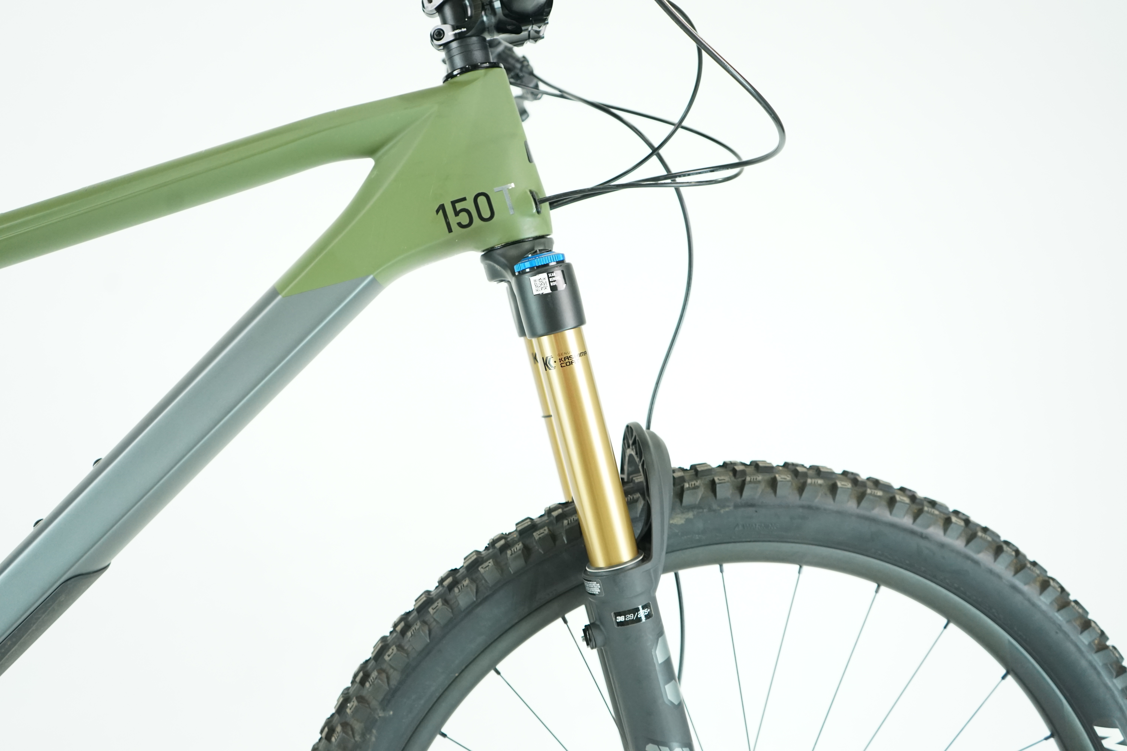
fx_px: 970
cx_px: 564
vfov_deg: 42.3
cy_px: 376
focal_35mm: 31
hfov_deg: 60.3
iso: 2000
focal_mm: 31
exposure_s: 1/200
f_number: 4
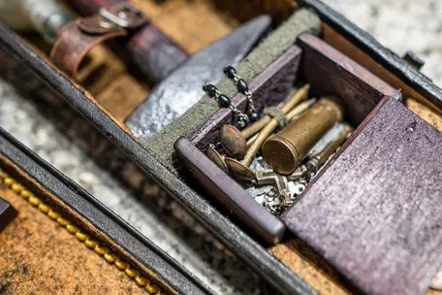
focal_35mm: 30
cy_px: 139
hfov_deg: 61.3
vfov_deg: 43.6
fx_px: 368
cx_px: 269
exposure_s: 1/160
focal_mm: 24
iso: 200
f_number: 2.2
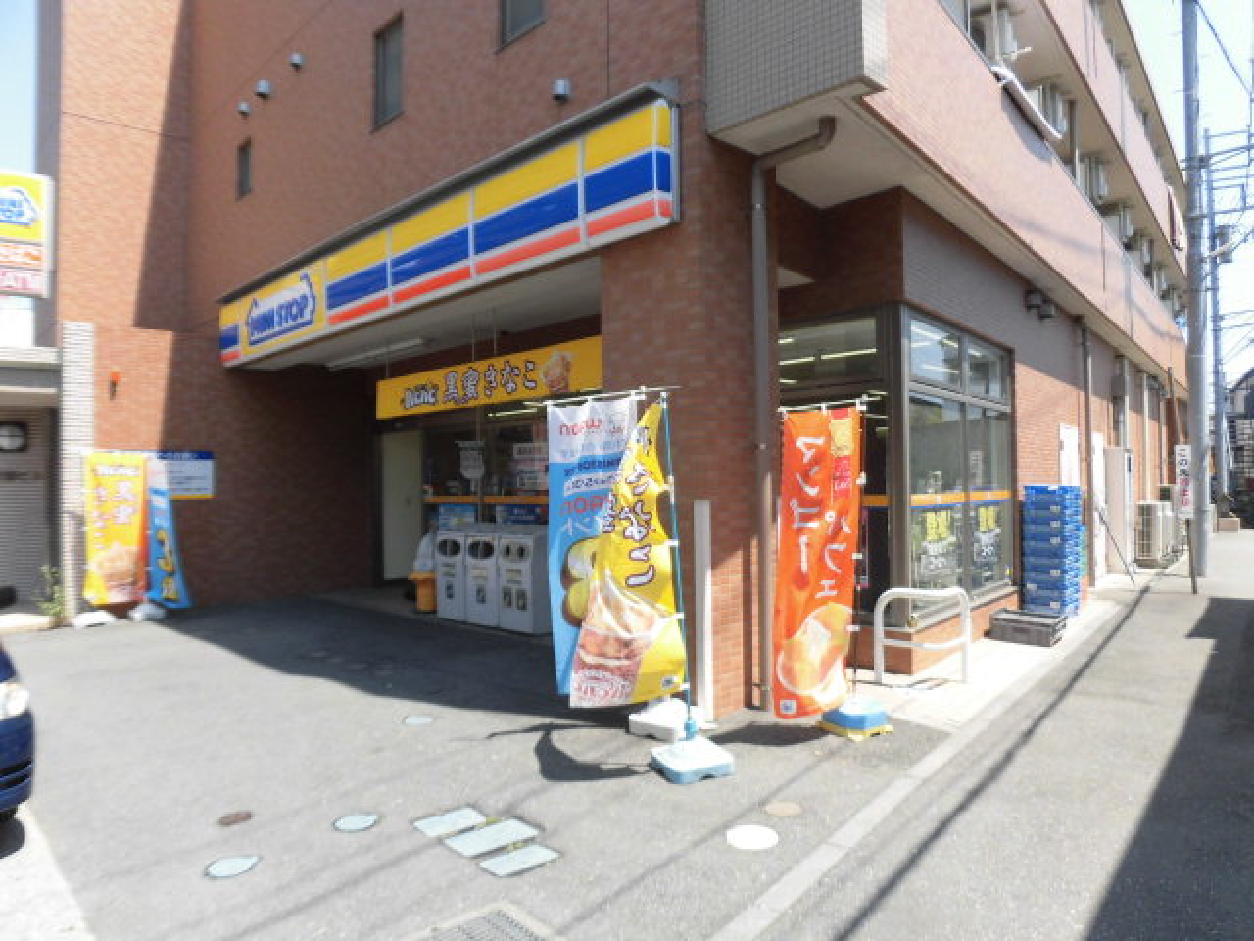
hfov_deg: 71.6
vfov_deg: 56.8
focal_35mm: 24
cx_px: 627
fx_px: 869
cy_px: 470
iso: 100
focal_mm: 4.3
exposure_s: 1/640
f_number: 3.1
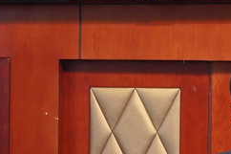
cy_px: 186
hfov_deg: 18.4
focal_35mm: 104
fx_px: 667
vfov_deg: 12.8
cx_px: 296
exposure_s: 1/100
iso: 800
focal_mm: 24
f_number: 3.2
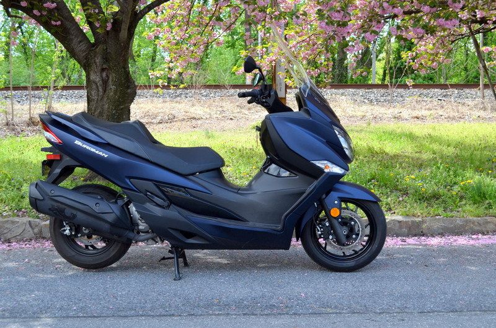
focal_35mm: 45
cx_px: 248
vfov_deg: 29.7
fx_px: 619
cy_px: 164
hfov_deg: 43.7
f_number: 5.6
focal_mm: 30
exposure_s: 1/125
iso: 200
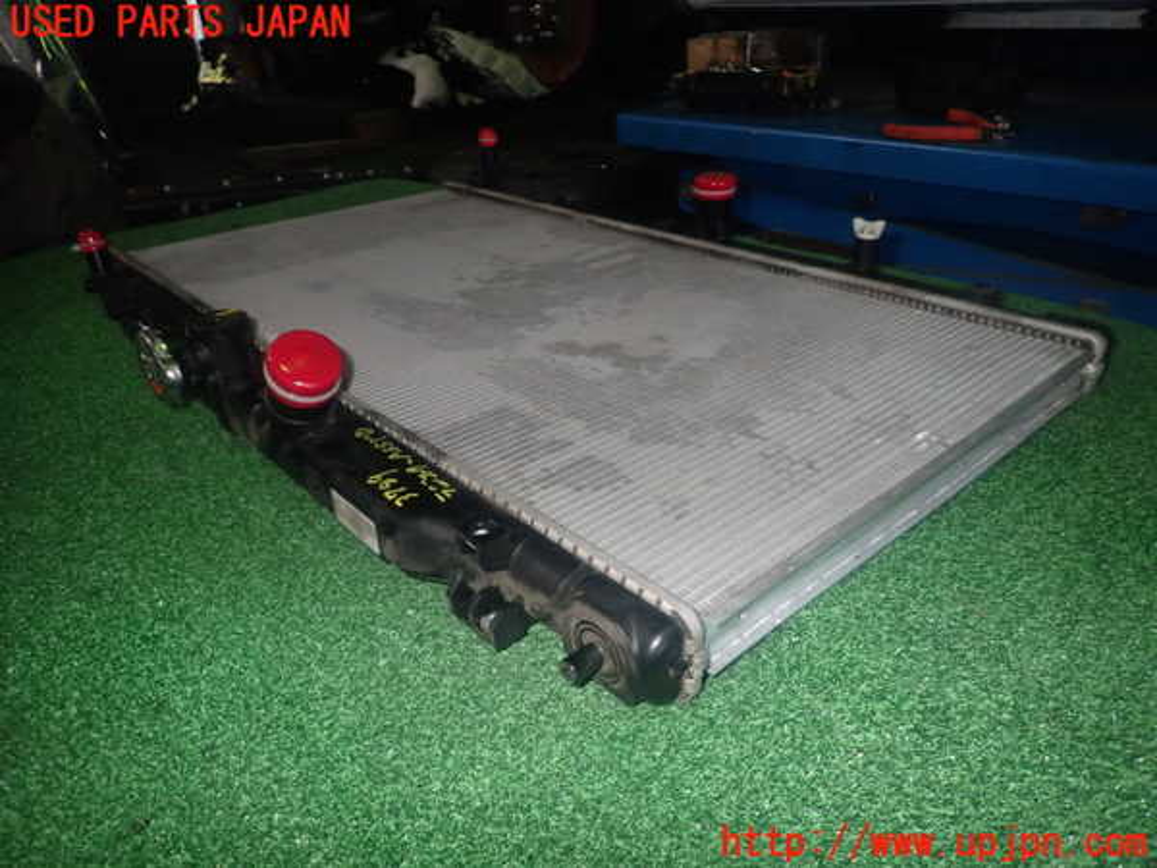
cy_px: 434
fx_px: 836
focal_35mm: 25
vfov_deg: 54.9
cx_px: 578
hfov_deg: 69.4
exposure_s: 1/30
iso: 320
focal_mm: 4.5
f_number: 5.6
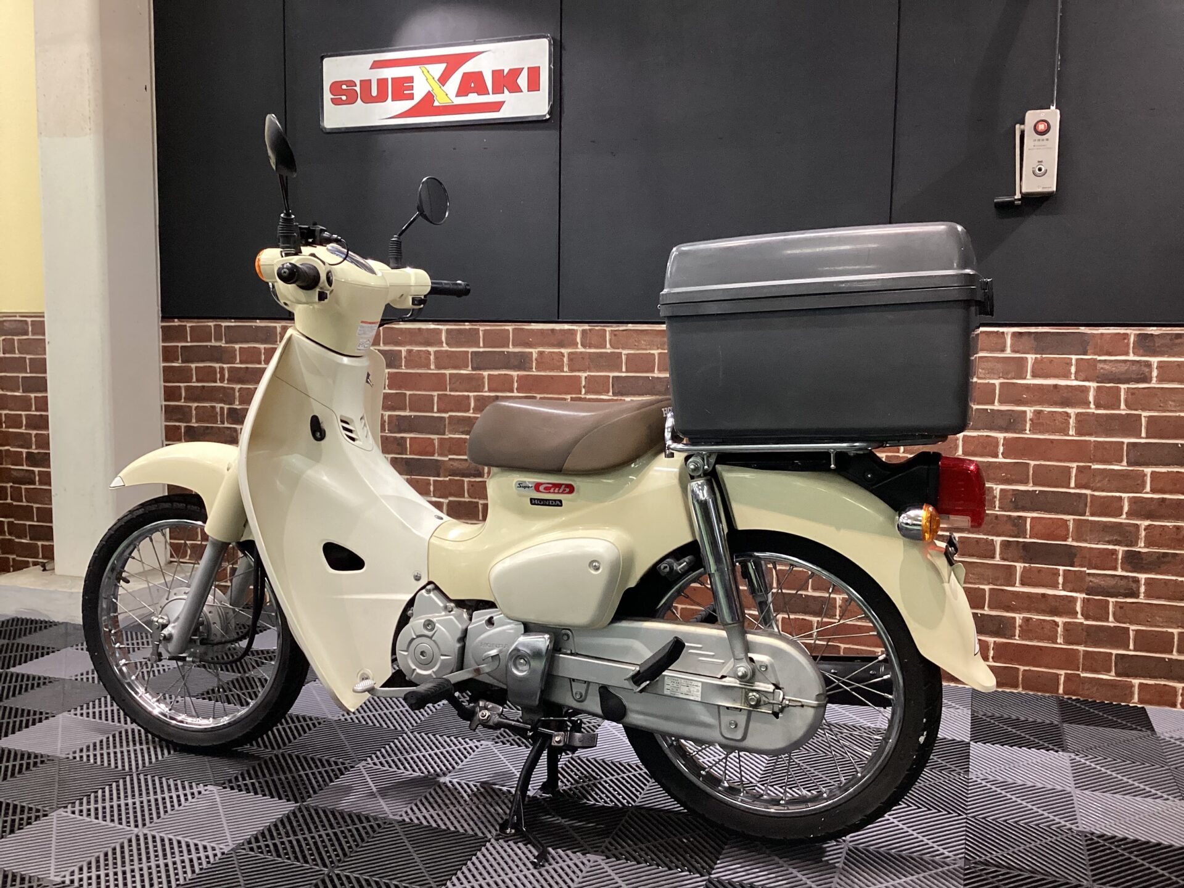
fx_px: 1060
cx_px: 592
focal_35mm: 31
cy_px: 444
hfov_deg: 58.4
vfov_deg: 45.4
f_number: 2.4
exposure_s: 1/60
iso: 160
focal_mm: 3.3
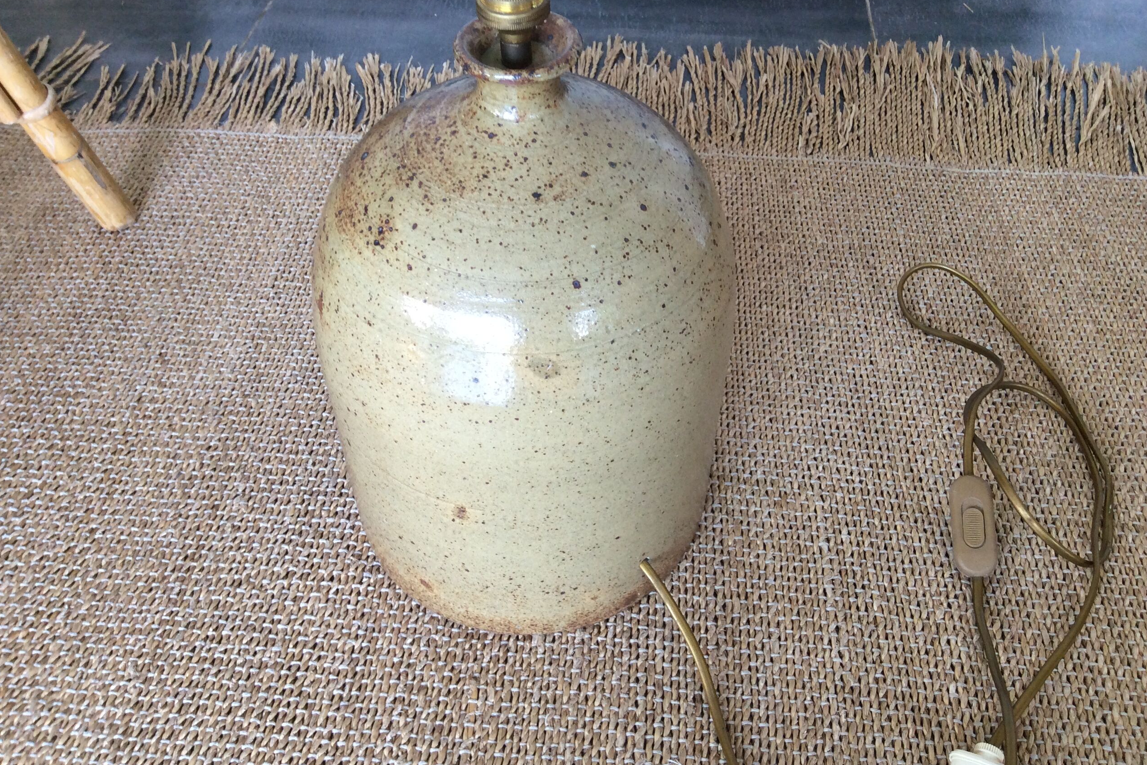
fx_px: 1083
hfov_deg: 55.8
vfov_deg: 38.8
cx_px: 570
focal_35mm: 34
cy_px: 337
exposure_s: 1/25
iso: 50
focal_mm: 3.3
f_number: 2.4
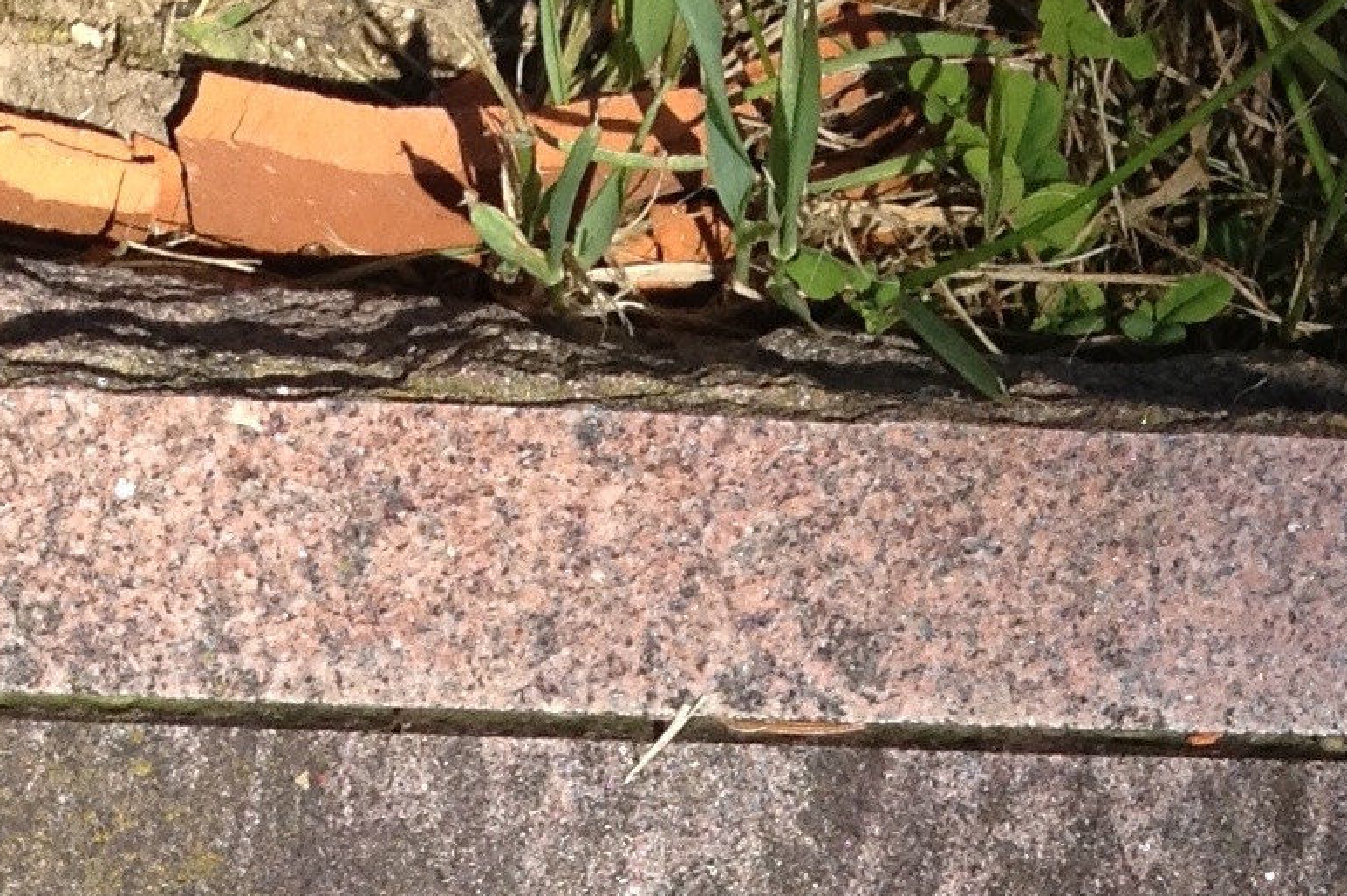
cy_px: 1839
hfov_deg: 13.2
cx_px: 1160
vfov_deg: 8.4
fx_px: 5759
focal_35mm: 154
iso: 64
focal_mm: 4.28
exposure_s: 1/1104
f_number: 2.4
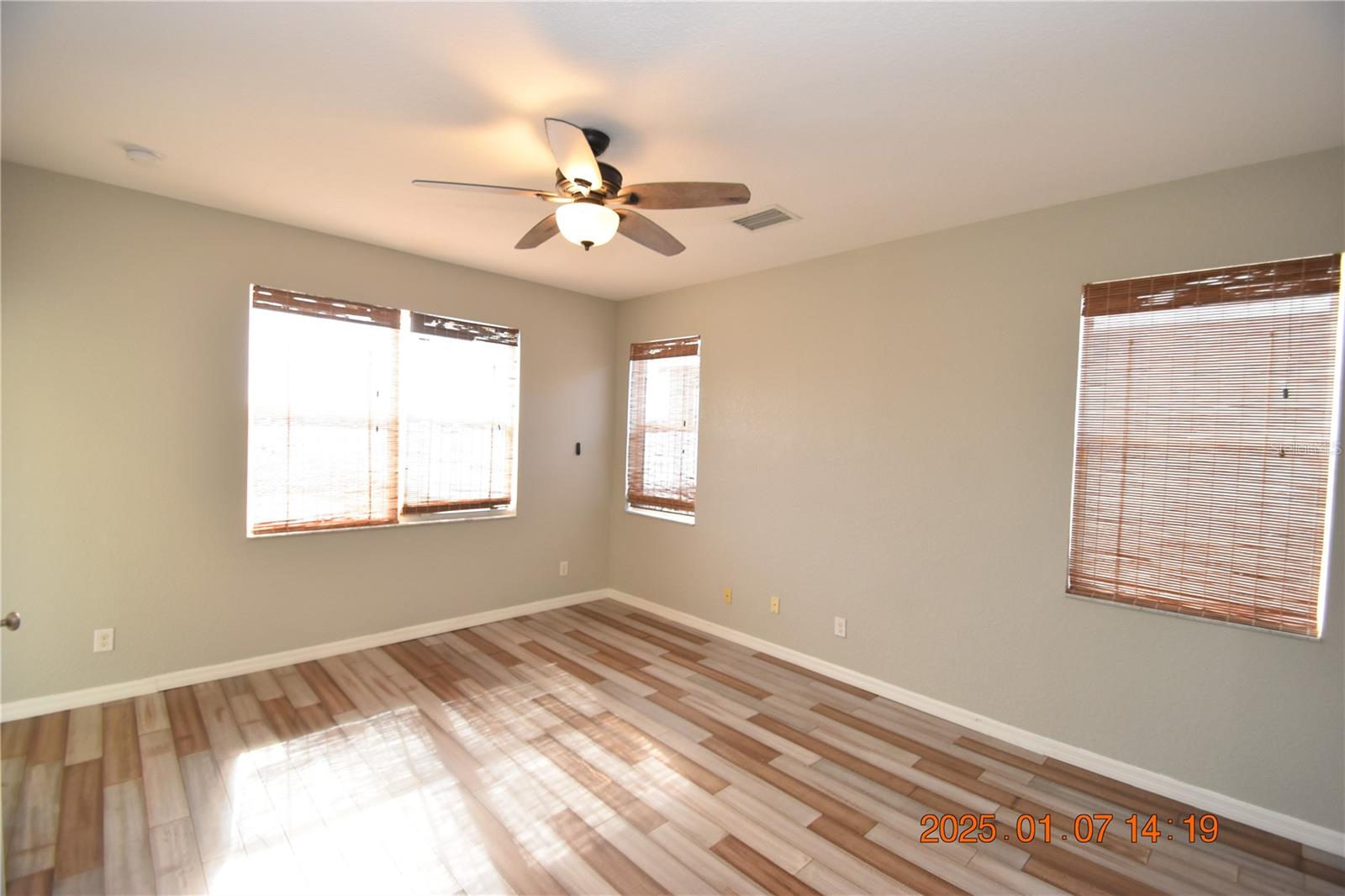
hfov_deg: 100.4
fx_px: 560
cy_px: 448
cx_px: 672
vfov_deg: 77.3
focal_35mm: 15
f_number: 4.5
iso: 800
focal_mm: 10
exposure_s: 1/80
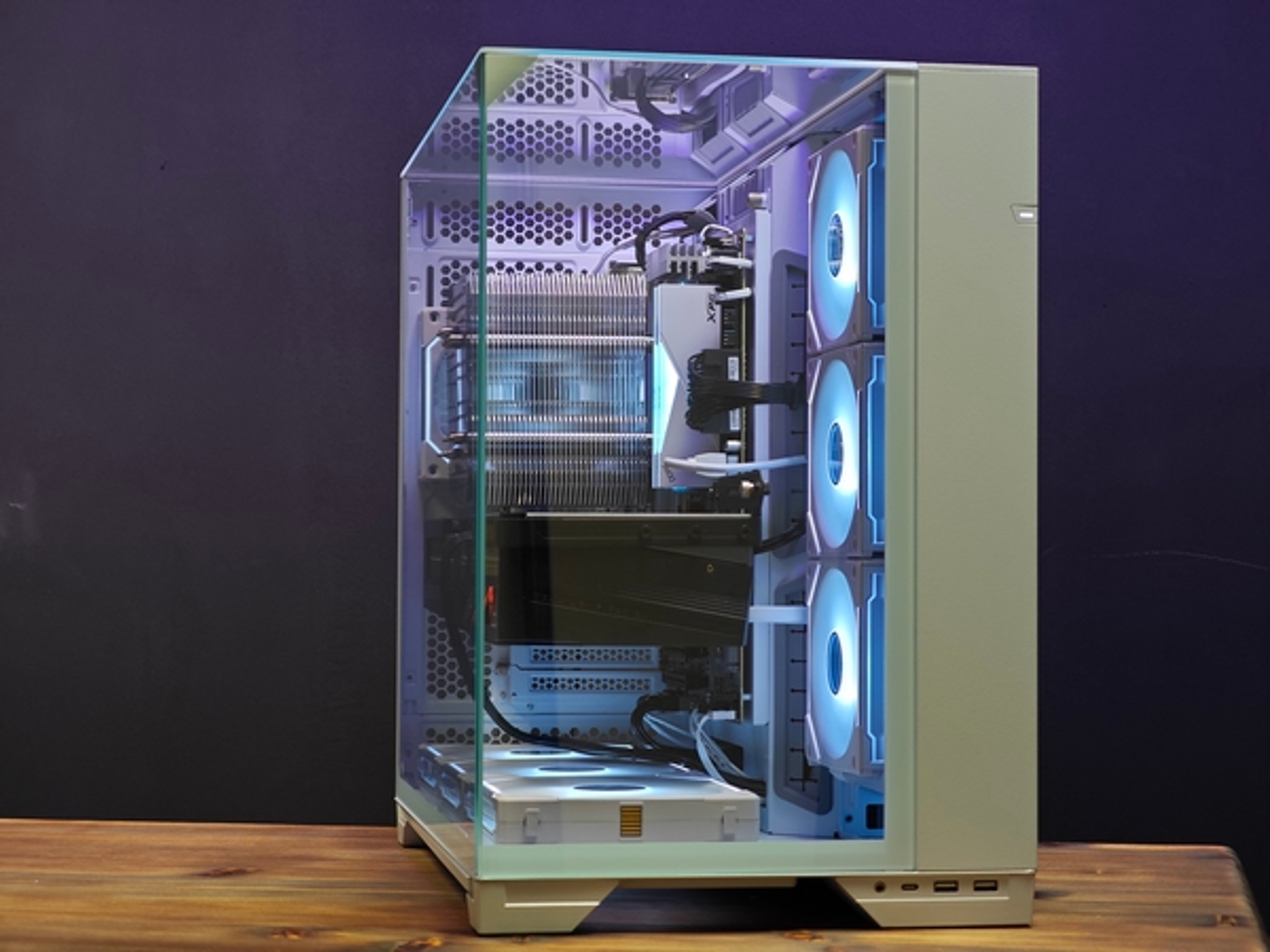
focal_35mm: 75
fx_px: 2752
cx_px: 635
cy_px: 476
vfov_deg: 19.6
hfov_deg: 26.0
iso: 100
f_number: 1.8
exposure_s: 1/26.3
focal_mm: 12.28
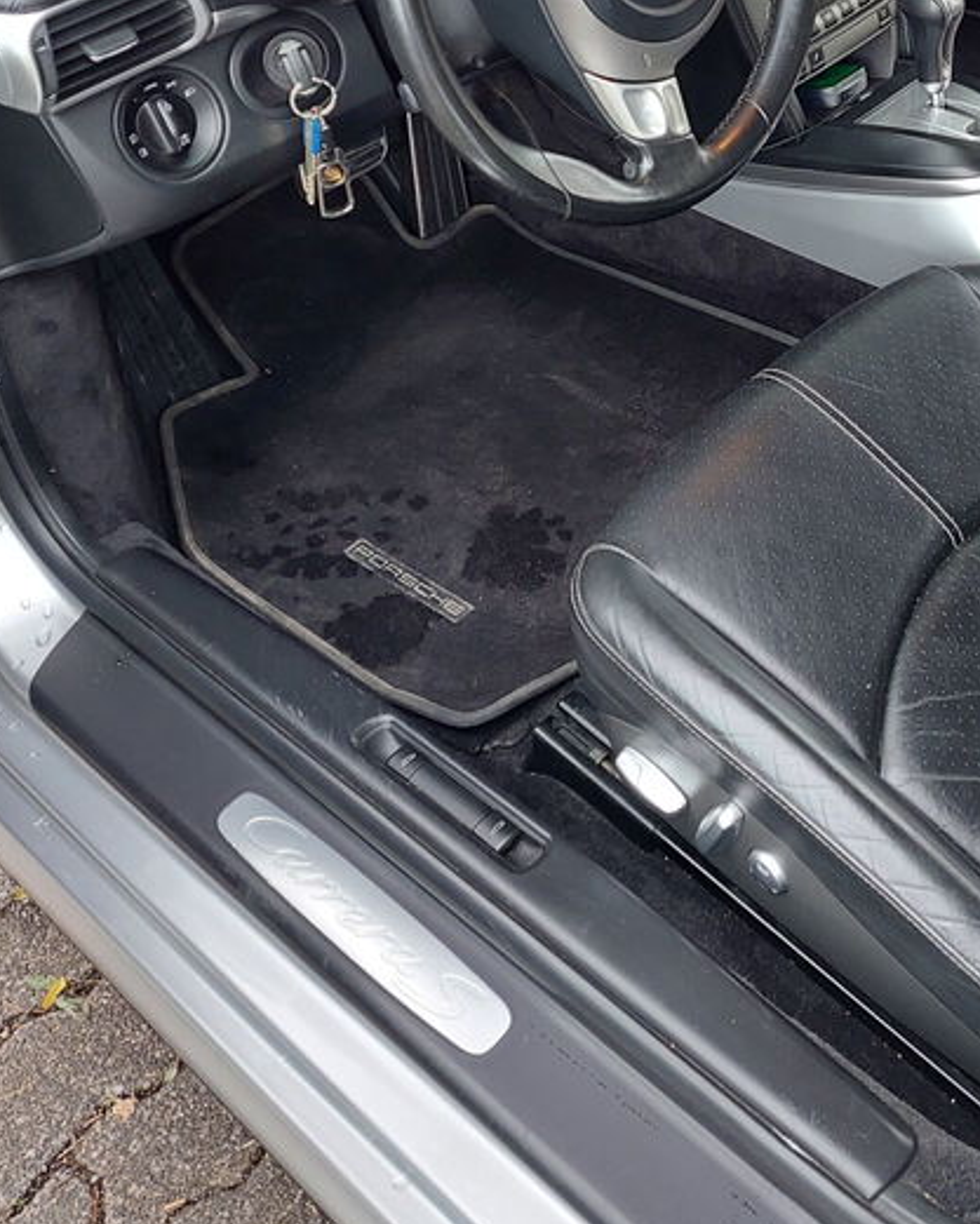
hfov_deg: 31.9
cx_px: 776
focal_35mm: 46
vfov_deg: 38.4
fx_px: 1667
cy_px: 202
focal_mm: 5.23
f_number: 1.8
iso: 80
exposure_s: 1/50
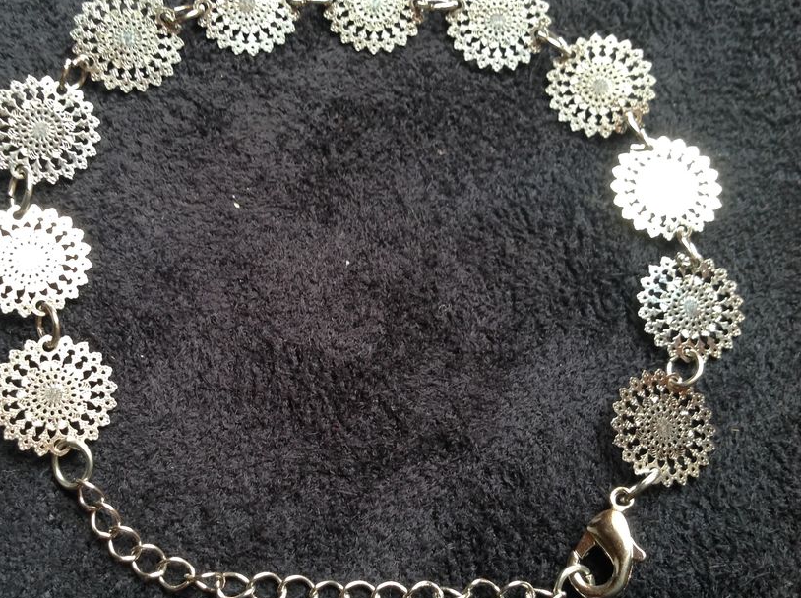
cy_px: 295
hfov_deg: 43.8
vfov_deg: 33.5
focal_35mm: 43
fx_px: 994
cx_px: 333
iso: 50
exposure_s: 1/20
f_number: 2.4
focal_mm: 4.28
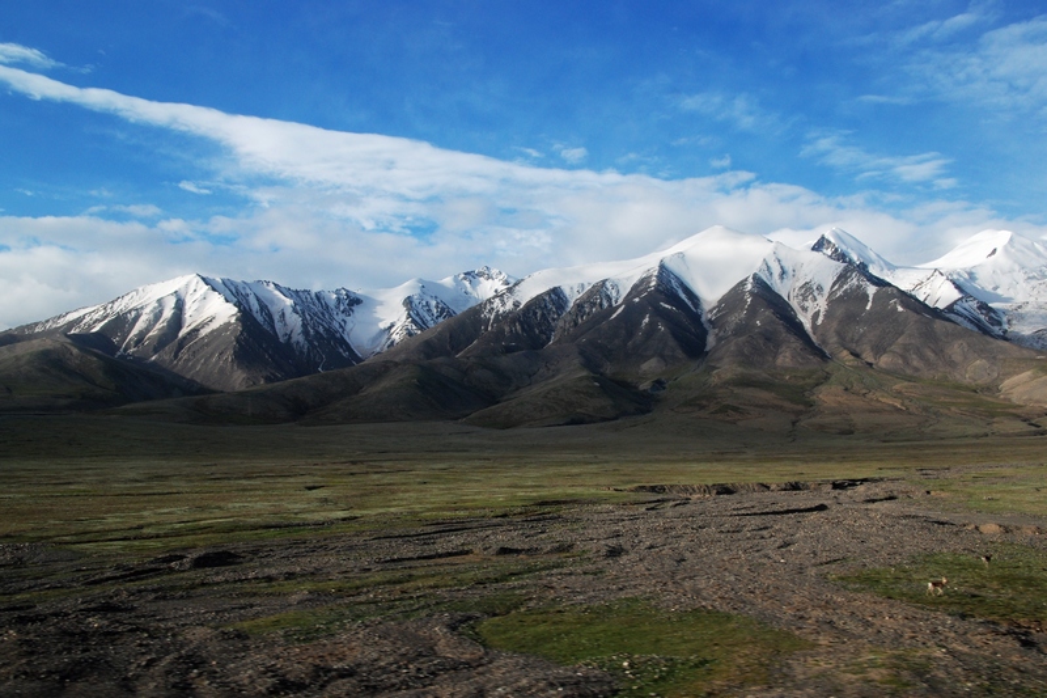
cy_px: 349
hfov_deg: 51.3
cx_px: 524
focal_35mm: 38
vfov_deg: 35.5
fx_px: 1090
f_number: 8
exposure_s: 1/250
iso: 200
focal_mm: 25
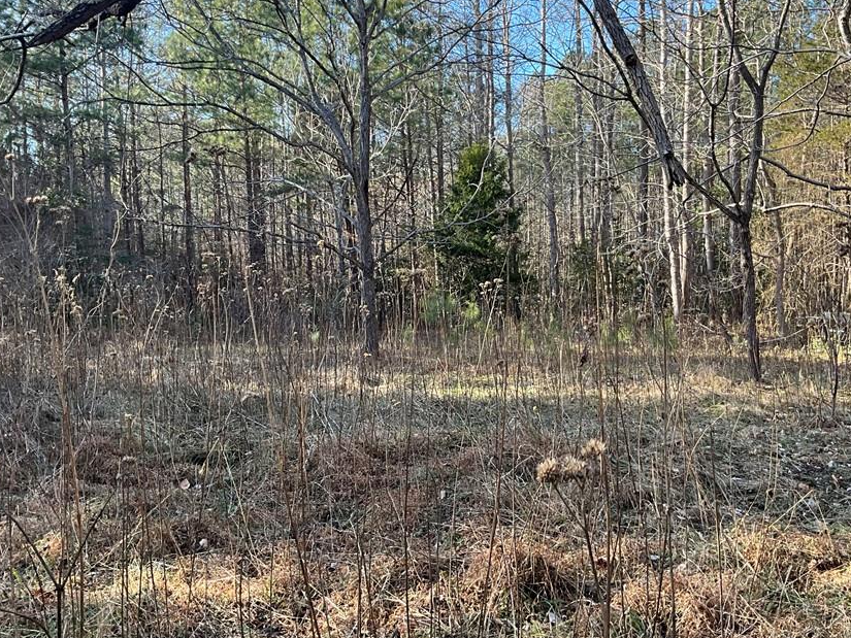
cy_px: 291
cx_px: 451
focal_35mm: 36
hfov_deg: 51.3
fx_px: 885
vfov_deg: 39.6
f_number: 1.8
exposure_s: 1/172
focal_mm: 3
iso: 20
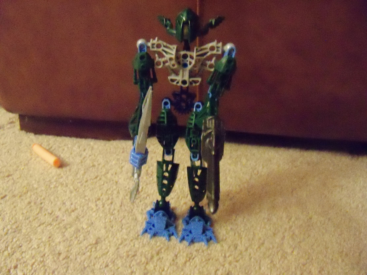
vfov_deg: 40.7
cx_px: 184
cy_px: 138
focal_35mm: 35
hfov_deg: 52.6
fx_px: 371
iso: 1600
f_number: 3.5
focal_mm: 6.2
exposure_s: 1/8
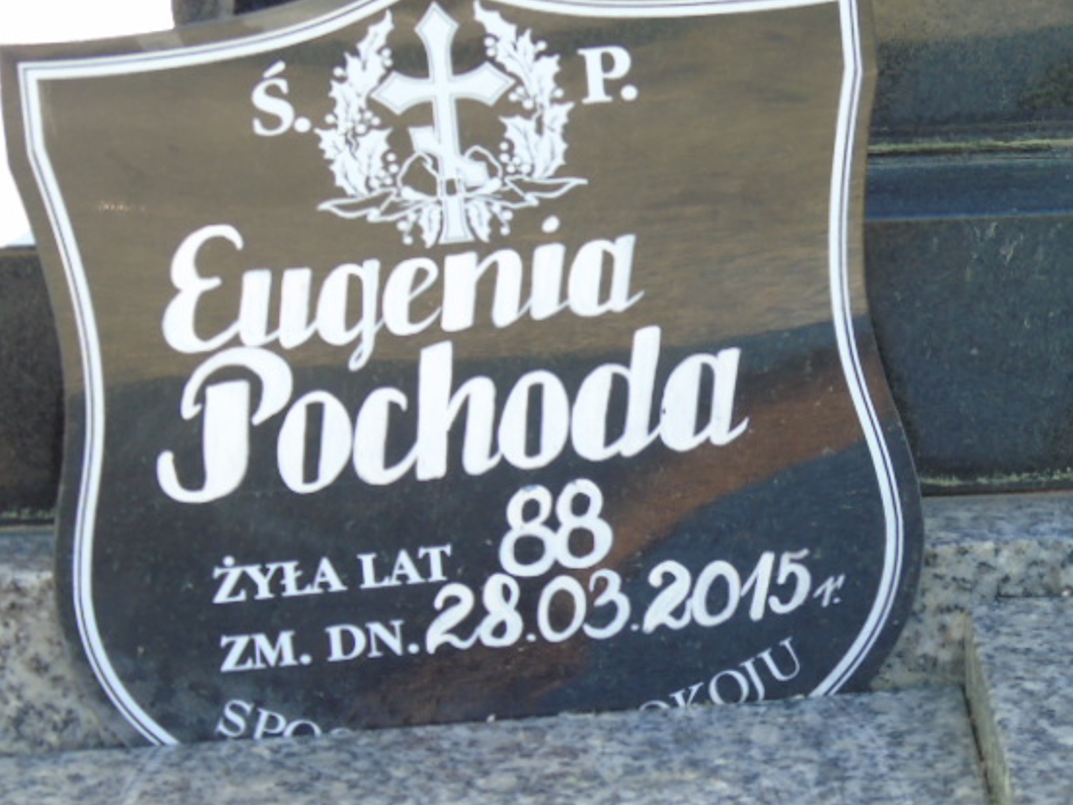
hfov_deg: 5.4
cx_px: 520
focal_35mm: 367
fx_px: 11378
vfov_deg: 4.1
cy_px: 421
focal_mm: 57
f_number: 5.1
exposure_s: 1/125
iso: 200
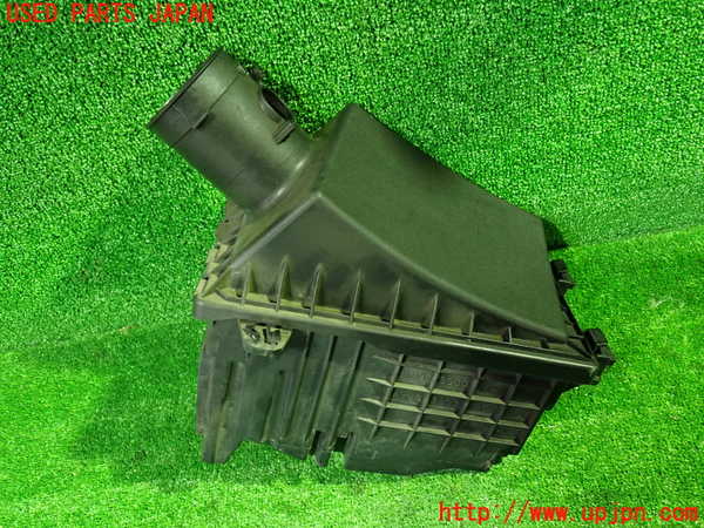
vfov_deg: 46.8
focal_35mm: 30
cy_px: 264
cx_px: 352
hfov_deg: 60.0
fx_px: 610
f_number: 2.3
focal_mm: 5.4
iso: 800
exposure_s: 1/20
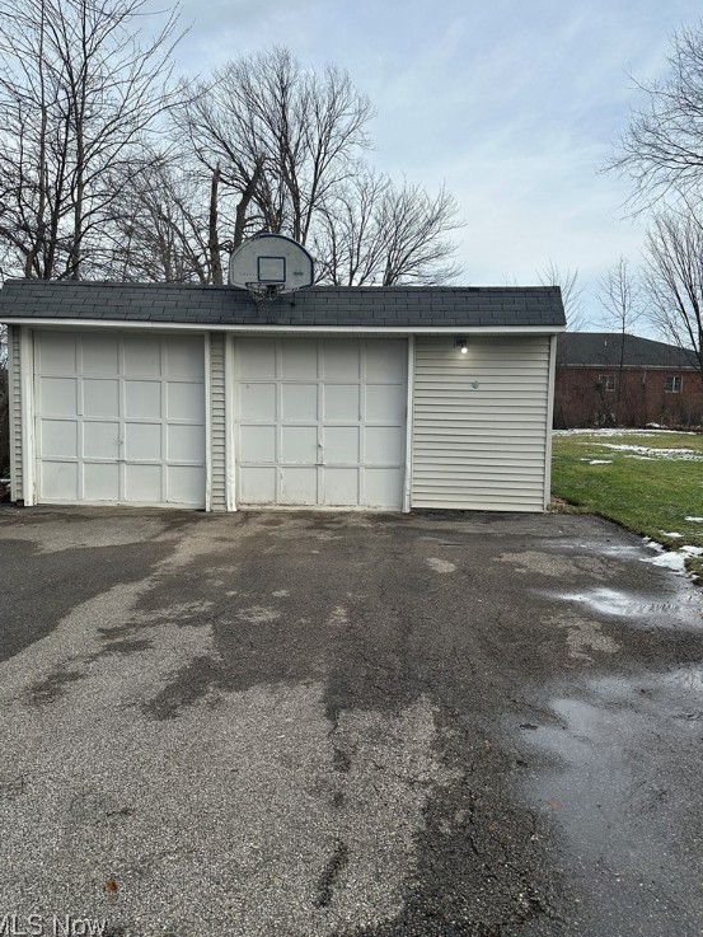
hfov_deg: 54.9
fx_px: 677
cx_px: 347
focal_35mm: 25
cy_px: 465
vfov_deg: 69.4
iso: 80
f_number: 1.78
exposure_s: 1/2252
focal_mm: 6.86
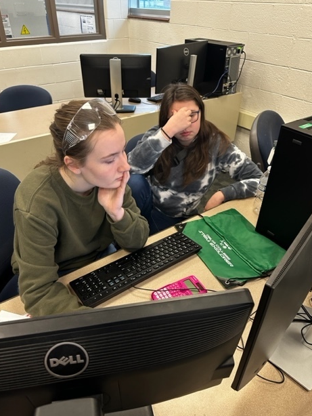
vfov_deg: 69.4
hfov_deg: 54.9
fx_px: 300
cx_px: 154
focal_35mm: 25
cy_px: 211
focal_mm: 6.86
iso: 160
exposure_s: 1/60
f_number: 1.78
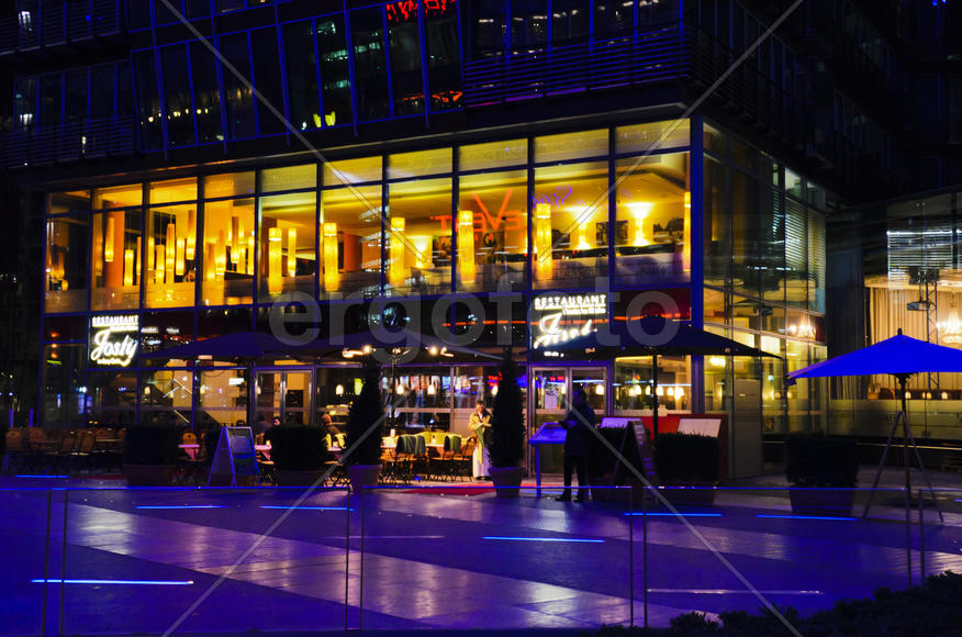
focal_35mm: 42
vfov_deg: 31.7
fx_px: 1120
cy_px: 318
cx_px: 481
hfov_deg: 46.5
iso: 1600
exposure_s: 1/20
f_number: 3.5
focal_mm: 28
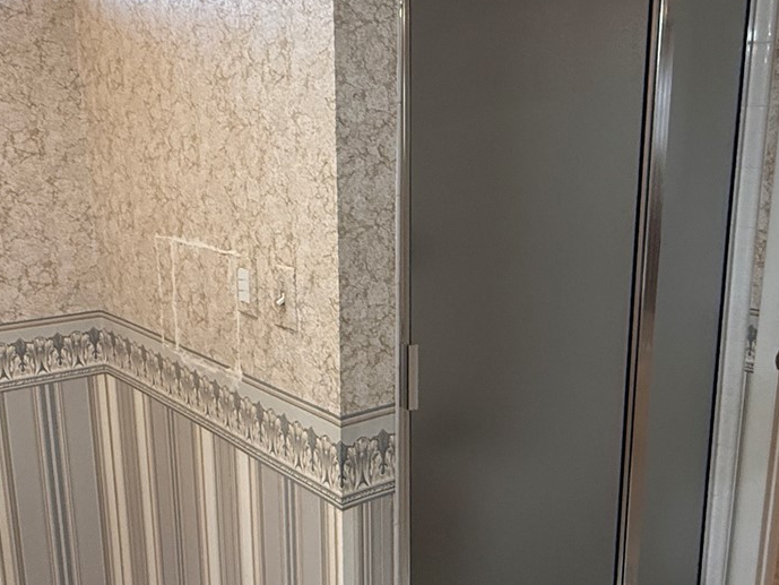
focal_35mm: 39
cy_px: 329
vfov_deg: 36.8
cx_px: 423
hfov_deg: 47.8
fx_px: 878
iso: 320
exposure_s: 1/120
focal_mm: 2.22
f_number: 2.2
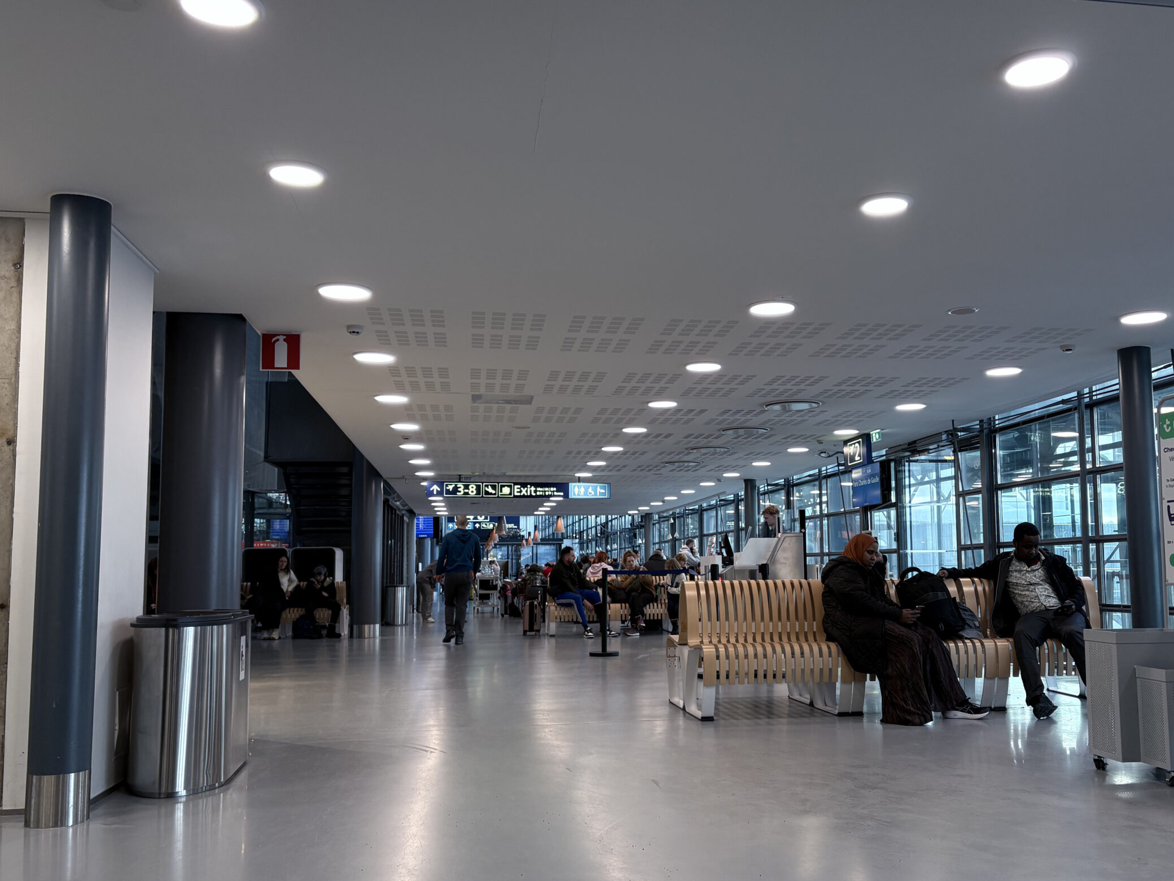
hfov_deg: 56.6
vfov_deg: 44.1
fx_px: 1085
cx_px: 673
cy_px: 473
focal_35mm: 32
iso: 100
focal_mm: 5.96
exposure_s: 1/100
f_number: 1.6
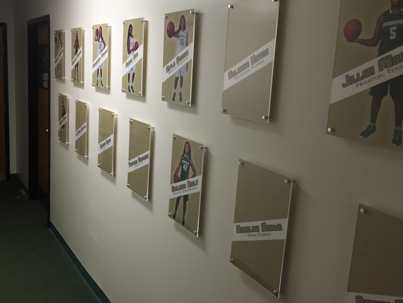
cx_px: 221
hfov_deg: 55.3
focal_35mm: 33
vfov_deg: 42.9
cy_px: 137
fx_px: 384
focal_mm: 4.15
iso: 64
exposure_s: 1/30
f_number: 2.2
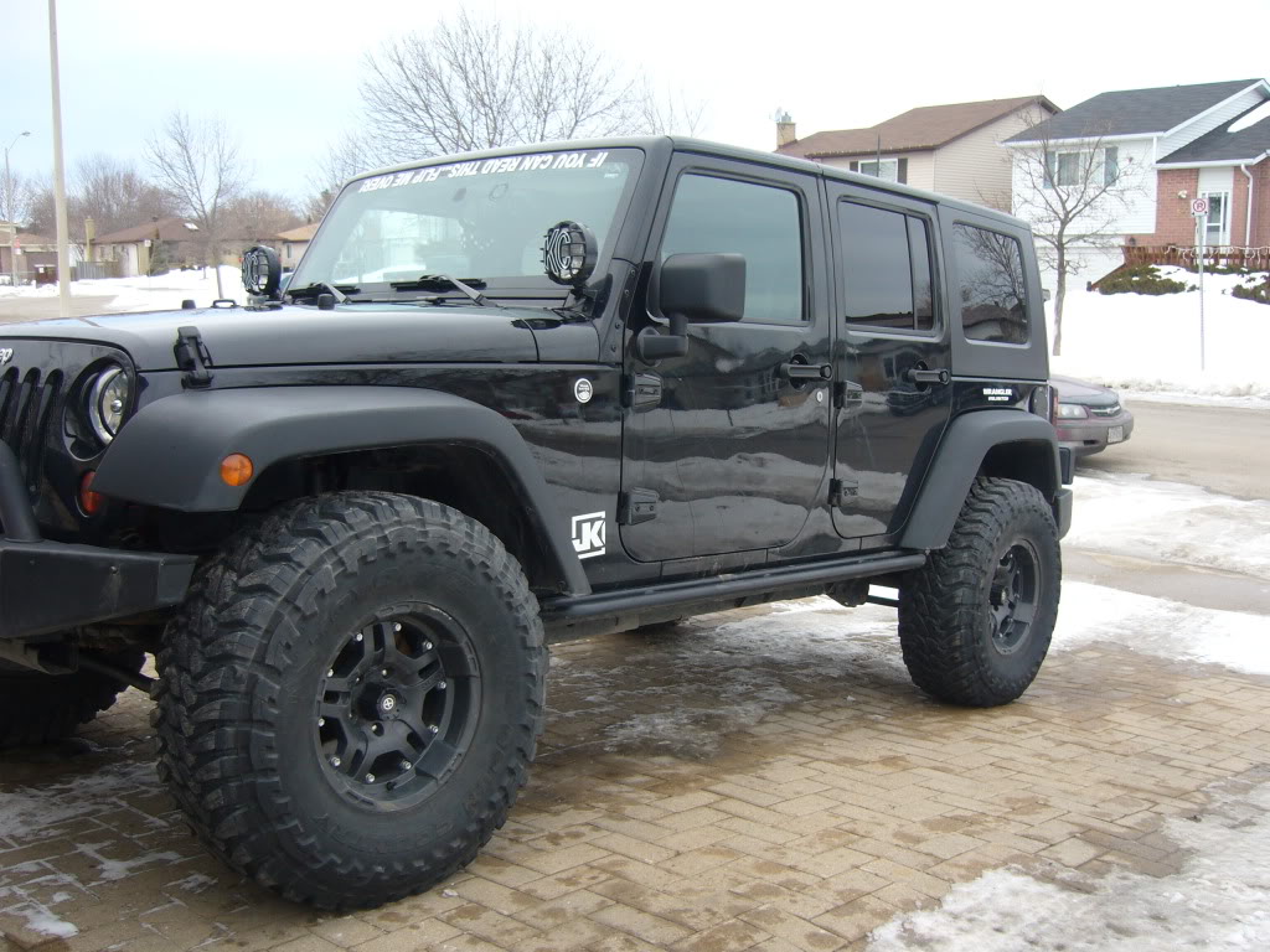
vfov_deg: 40.7
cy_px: 476
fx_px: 1284
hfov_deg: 52.6
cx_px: 635
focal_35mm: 35
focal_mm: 5.8
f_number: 2.8
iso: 80
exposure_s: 1/200
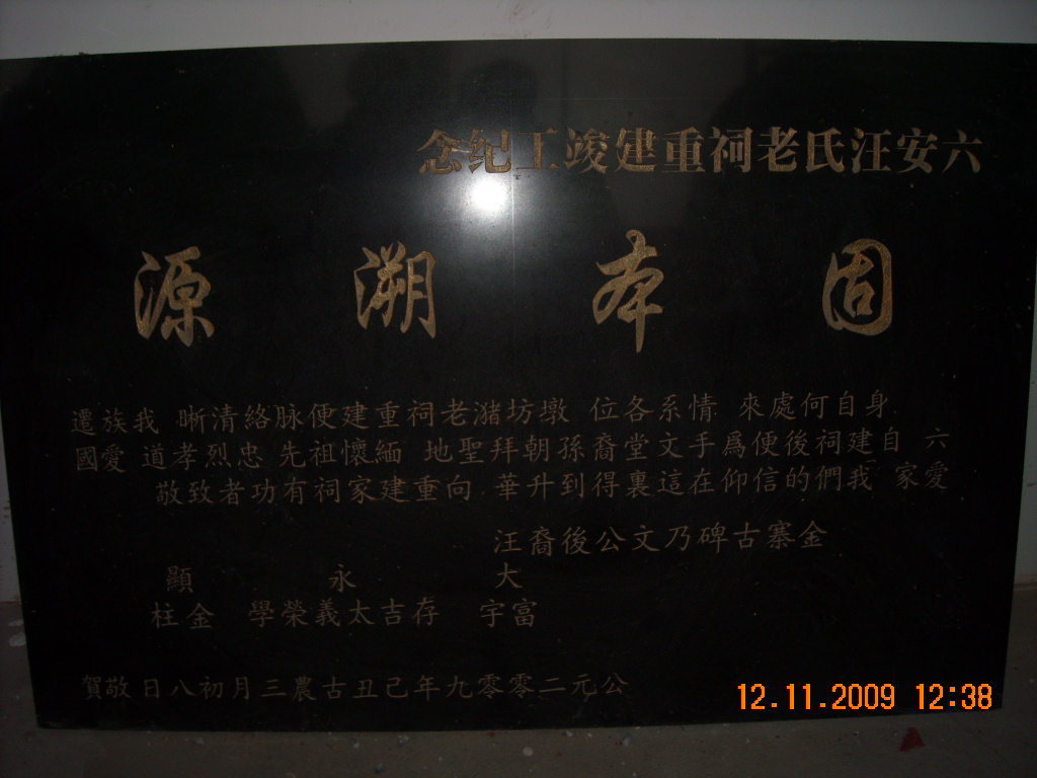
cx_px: 518
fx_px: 1049
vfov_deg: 40.7
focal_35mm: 35
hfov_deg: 52.6
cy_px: 389
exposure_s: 1/60
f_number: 2.8
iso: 64
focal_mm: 5.7
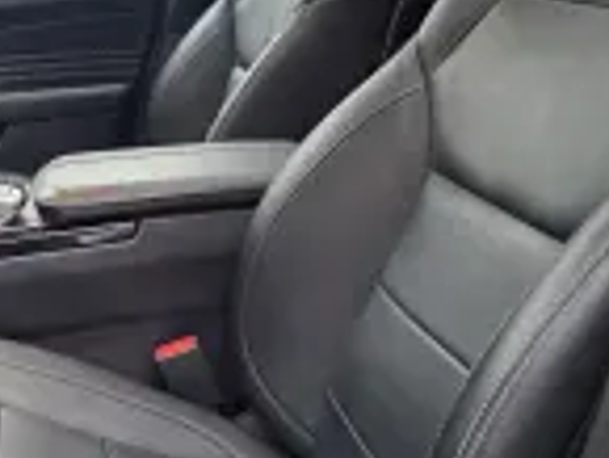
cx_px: 0
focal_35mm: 57
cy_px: 164
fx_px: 1004
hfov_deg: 31.2
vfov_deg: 25.6
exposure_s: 1/100
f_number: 1.7
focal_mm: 6.3
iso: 250
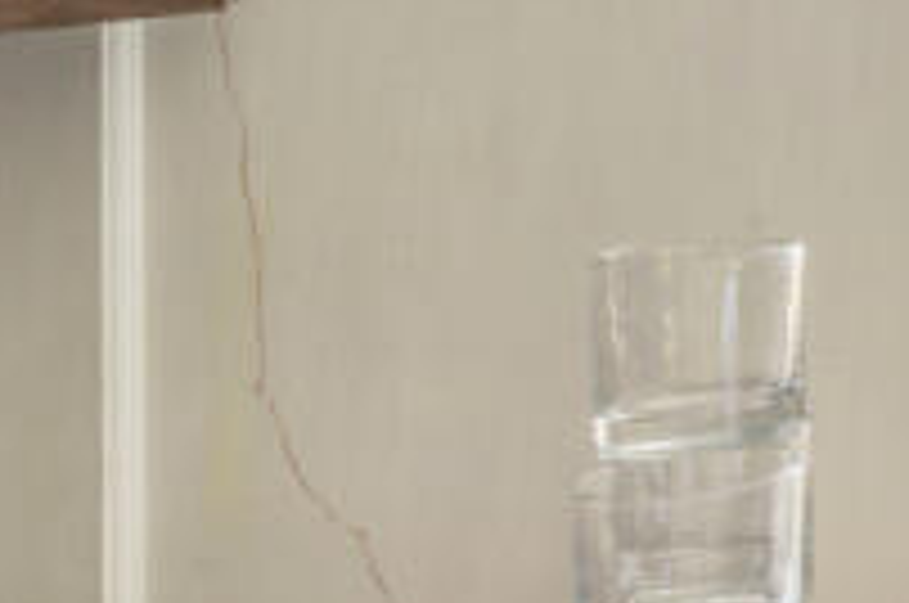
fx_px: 1790
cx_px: 2038
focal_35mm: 71
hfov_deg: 16.5
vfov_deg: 18.5
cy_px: -34
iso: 200
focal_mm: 14
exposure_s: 1
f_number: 16
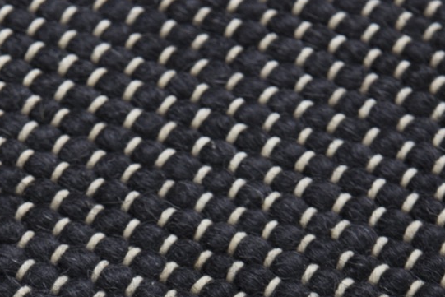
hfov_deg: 7.8
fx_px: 3276
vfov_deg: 5.1
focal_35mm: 265
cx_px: 134
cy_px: 529
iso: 160
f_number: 9
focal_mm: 70
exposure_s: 1/2.5
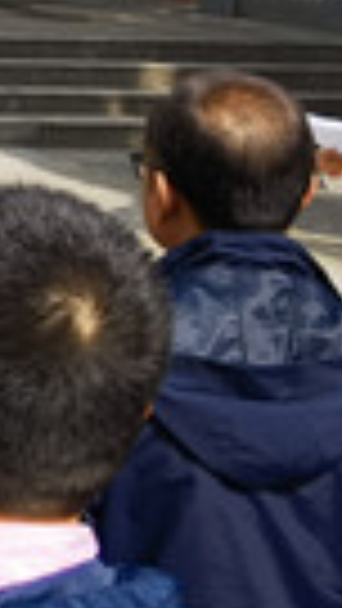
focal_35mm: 131
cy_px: -27
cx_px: -814
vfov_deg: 16.0
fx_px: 2111
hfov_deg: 7.6
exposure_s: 1/1821
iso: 50
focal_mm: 6.67
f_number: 1.9
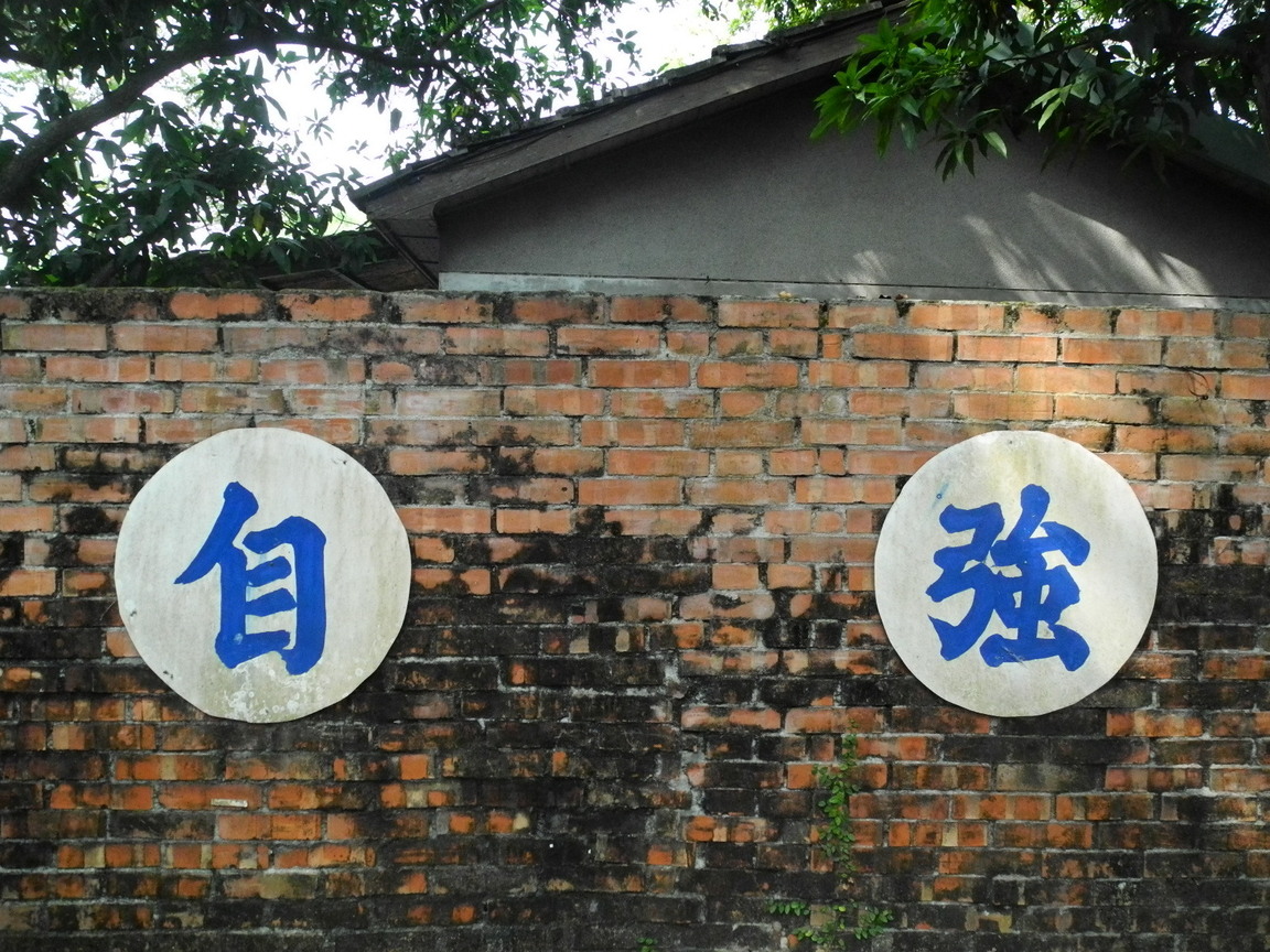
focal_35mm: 28
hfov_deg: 63.4
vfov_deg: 49.7
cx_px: 635
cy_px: 476
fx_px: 1027
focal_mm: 6
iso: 800
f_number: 2.8
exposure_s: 1/1000
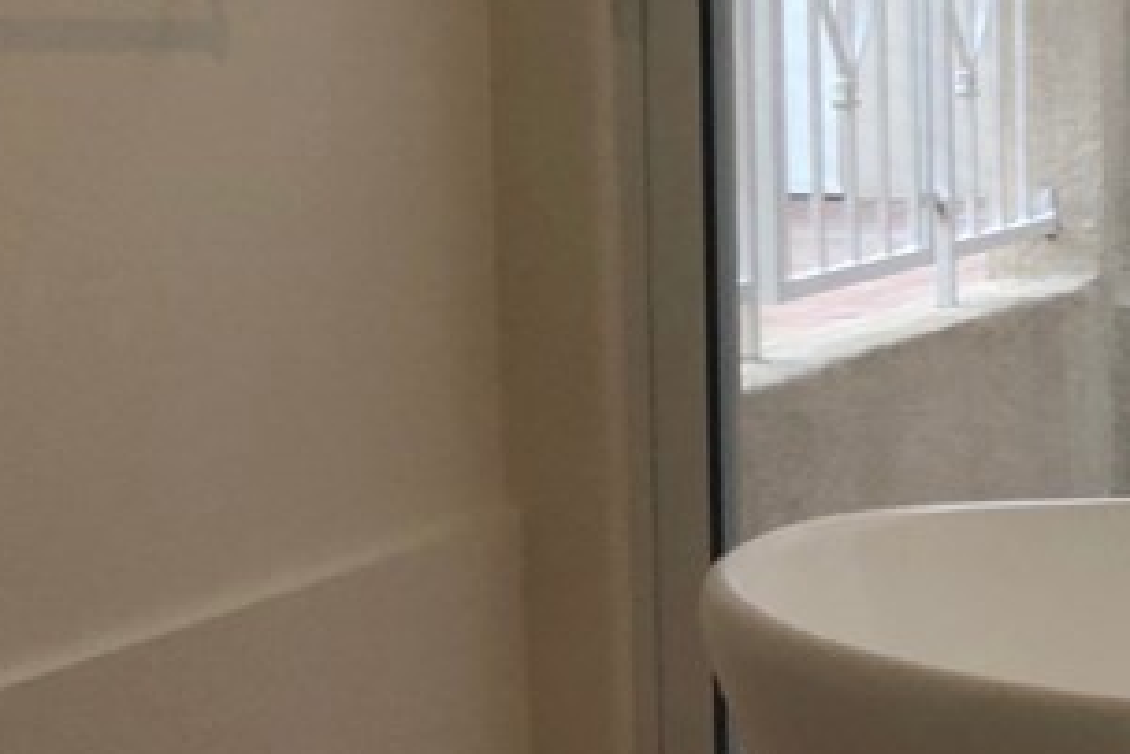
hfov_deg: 17.7
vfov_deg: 13.9
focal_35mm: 98
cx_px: 1877
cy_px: 215
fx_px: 3077
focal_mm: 4
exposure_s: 1/40
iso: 25
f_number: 1.8
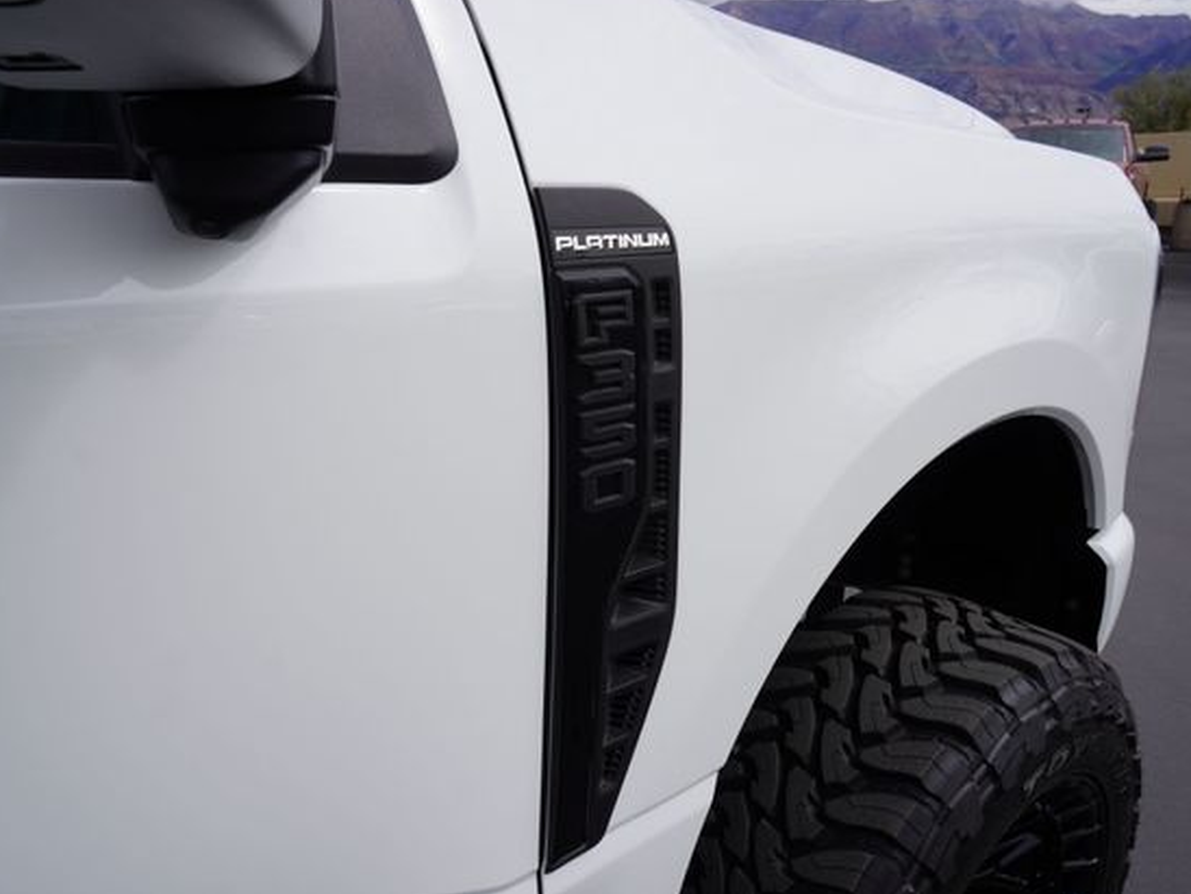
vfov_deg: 51.3
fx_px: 929
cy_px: 435
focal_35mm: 27
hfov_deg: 65.3
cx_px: 602
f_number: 10
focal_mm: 16
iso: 100
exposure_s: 1/320
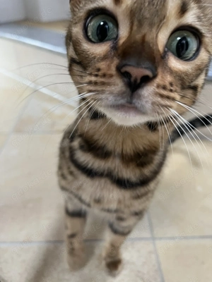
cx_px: 106
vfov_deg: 67.3
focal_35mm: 26
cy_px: 141
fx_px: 212
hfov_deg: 53.1
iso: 400
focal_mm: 5.1
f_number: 1.6
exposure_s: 1/60
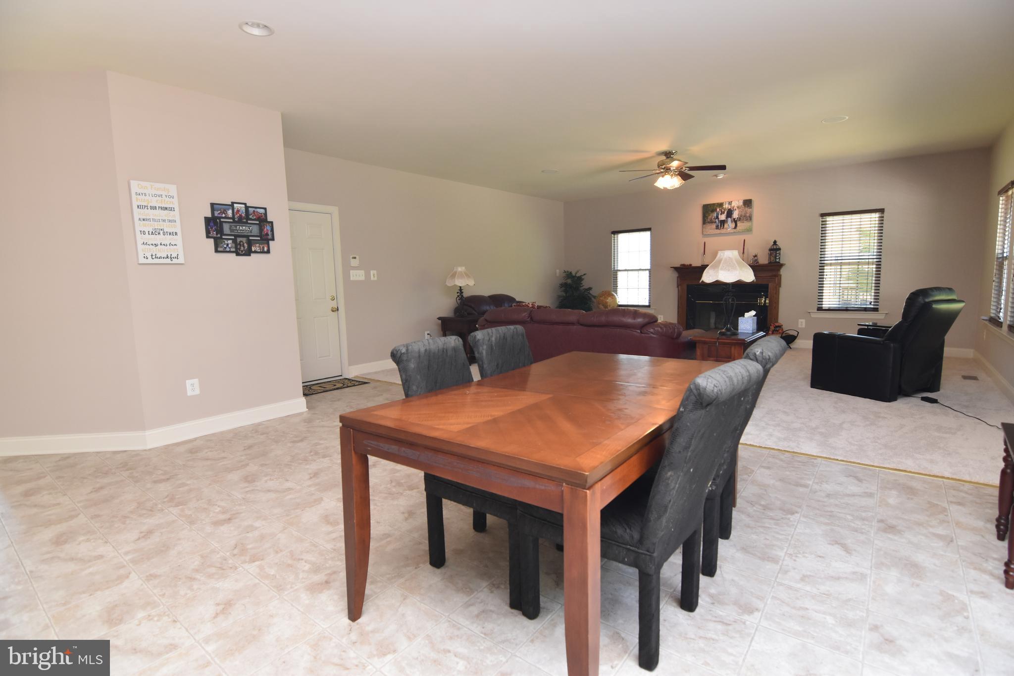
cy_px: 338
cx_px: 507
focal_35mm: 16
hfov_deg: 95.0
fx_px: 465
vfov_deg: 72.0
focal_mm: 11
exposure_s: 1/80
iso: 800
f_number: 4.5
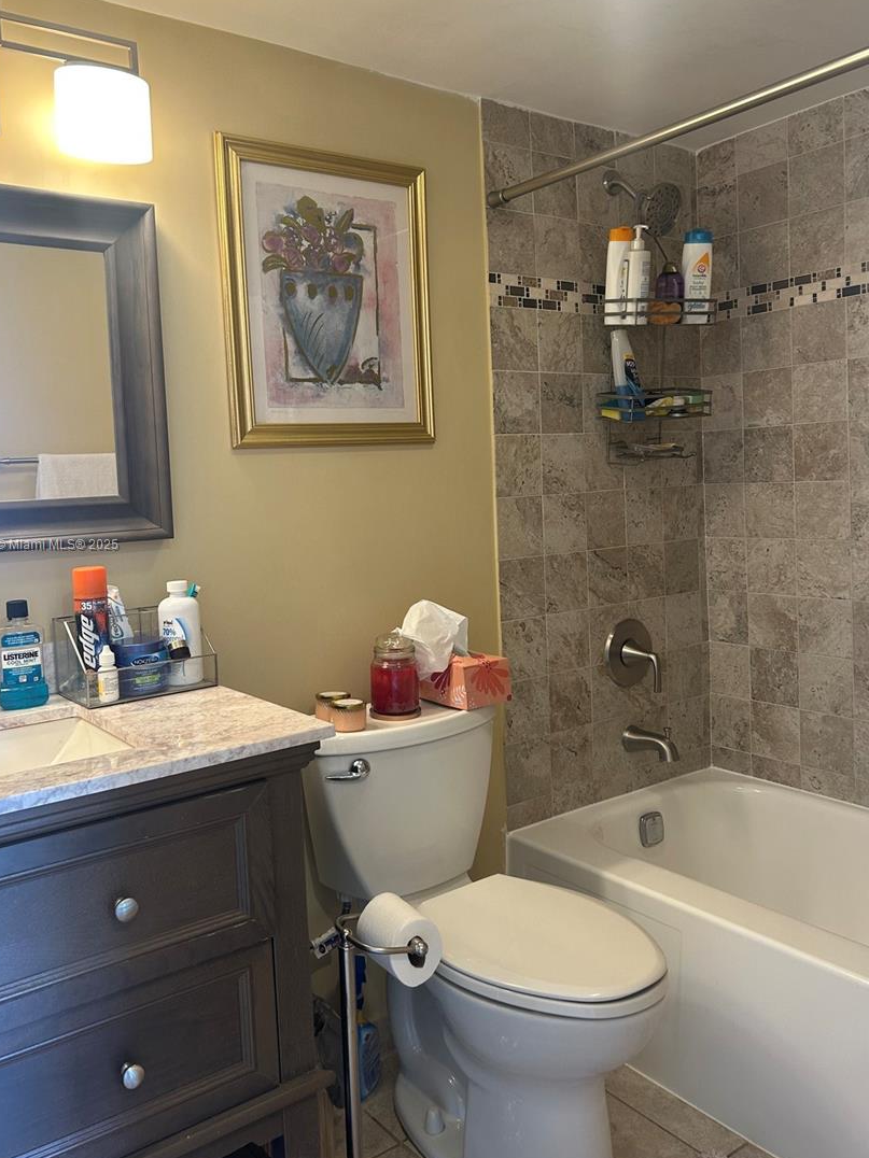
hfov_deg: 48.2
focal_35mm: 29
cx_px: 406
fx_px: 971
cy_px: 546
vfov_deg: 61.6
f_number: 1.5
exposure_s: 1/60
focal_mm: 5.7
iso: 80
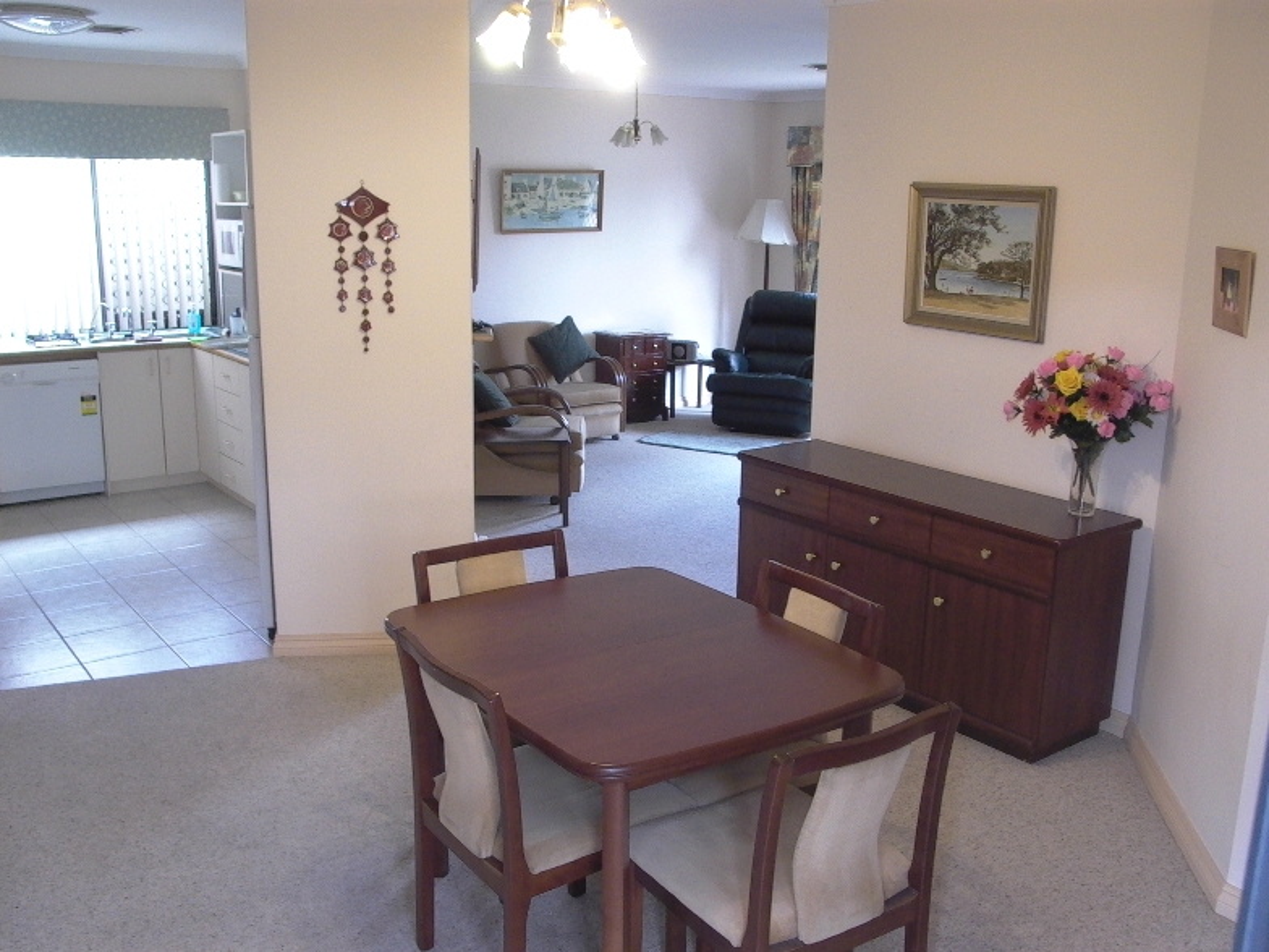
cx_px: 634
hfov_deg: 55.4
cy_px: 476
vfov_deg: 42.9
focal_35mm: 33
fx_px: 1210
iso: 100
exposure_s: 1/14.8
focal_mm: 7.13
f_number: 2.04
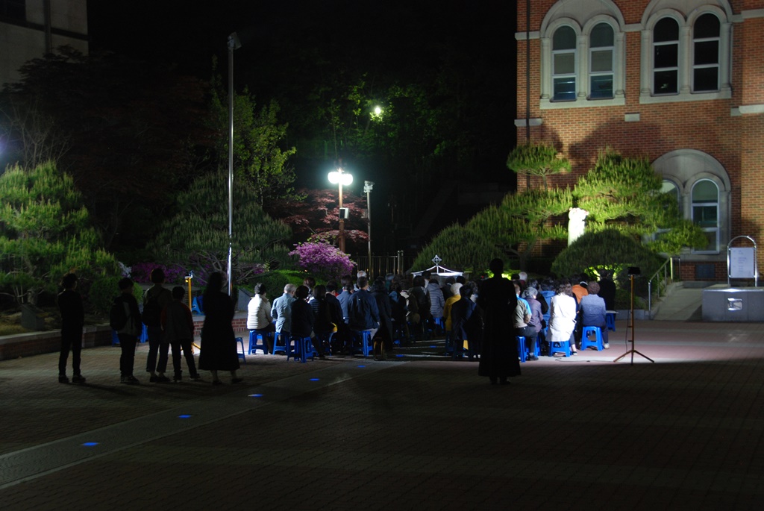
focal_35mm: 60
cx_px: 382
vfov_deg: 22.7
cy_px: 256
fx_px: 1275
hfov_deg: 33.4
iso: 400
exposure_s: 1/4
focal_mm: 40
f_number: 4.5
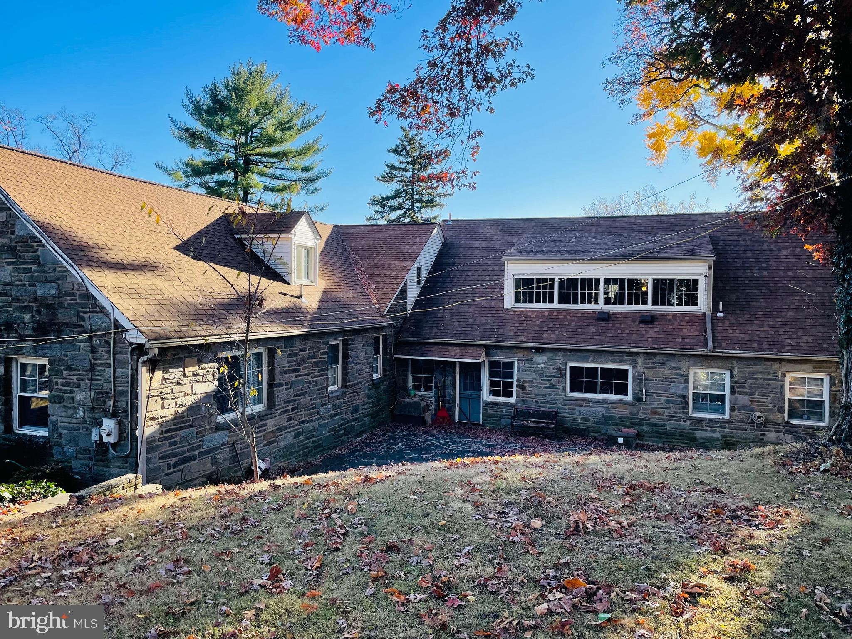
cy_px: 320
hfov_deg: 67.3
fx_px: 640
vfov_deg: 53.1
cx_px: 426
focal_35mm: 26
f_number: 1.6
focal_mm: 4.2
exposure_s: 1/1247
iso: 32
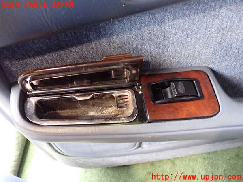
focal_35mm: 30
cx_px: 122
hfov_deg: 60.0
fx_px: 211
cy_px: 91
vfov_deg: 46.8
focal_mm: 5.4
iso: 800
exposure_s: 1/30
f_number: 2.3
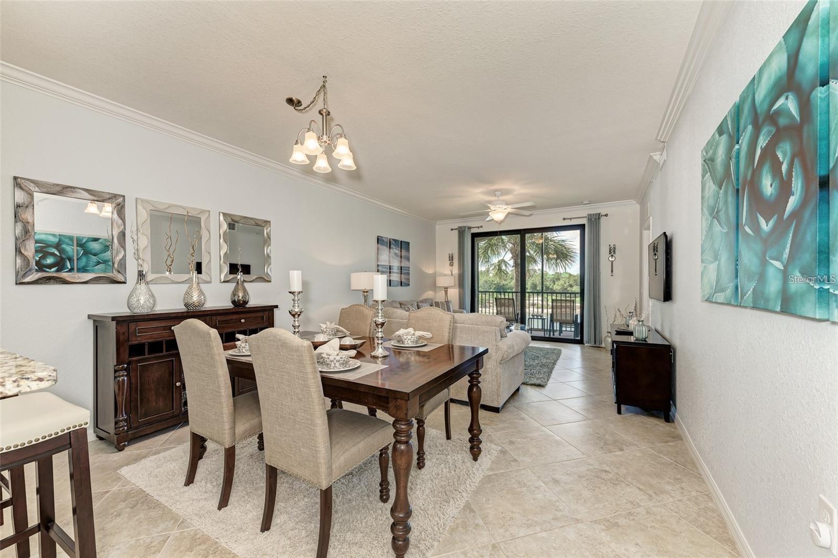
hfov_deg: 104.3
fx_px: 326
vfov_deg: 81.1
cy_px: 279
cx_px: 419
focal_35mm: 14
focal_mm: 14
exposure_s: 1/15
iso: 100
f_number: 7.1
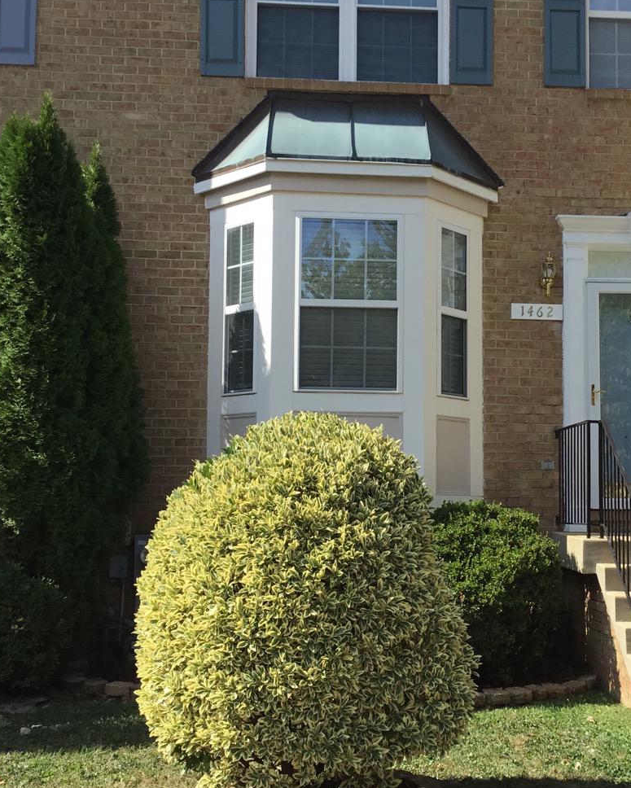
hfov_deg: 31.3
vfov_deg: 38.8
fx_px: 1120
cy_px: 420
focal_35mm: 48
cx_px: 392
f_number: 2.4
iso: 25
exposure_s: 1/783
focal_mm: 3.3
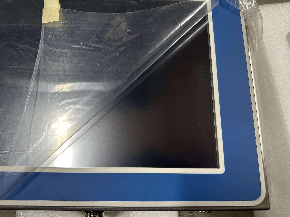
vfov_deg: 56.8
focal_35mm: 24
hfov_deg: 71.6
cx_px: 145
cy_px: 108
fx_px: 201
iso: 250
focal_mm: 6.86
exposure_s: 1/50
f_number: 1.78
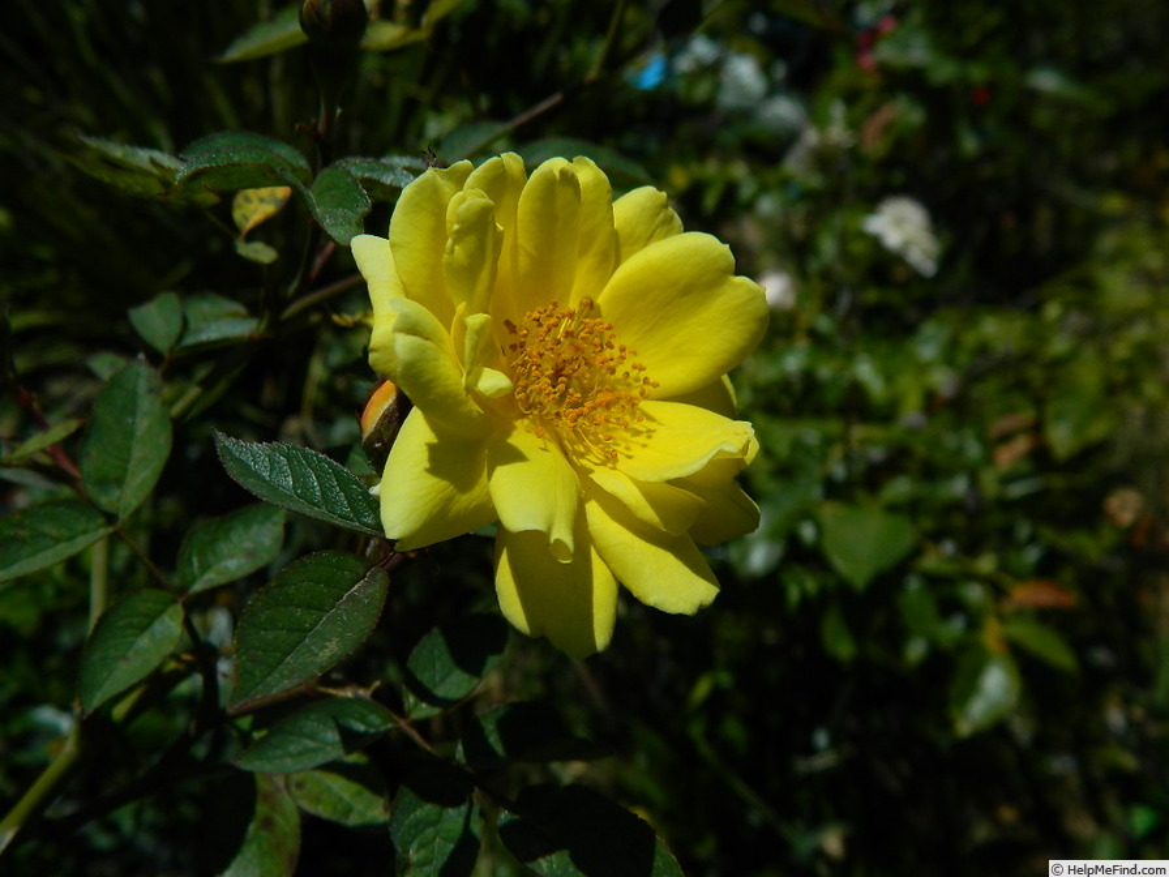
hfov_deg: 58.4
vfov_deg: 45.4
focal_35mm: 31
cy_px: 438
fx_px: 1047
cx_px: 584
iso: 80
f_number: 9.1
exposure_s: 1/400
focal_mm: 5.6
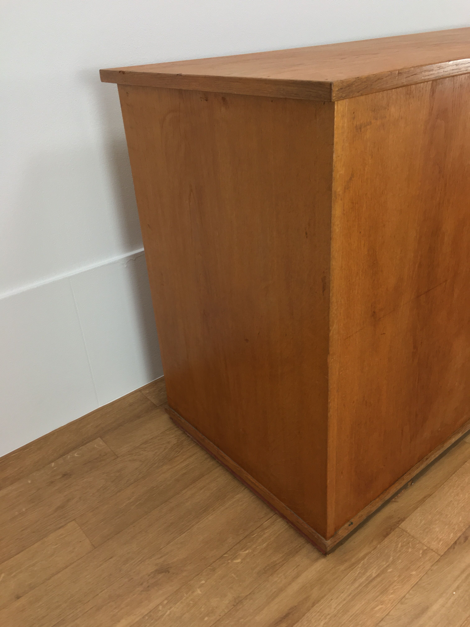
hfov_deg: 48.2
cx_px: 235
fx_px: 525
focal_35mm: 29
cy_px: 314
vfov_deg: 61.7
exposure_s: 1/33
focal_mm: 4.15
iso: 50
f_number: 2.2
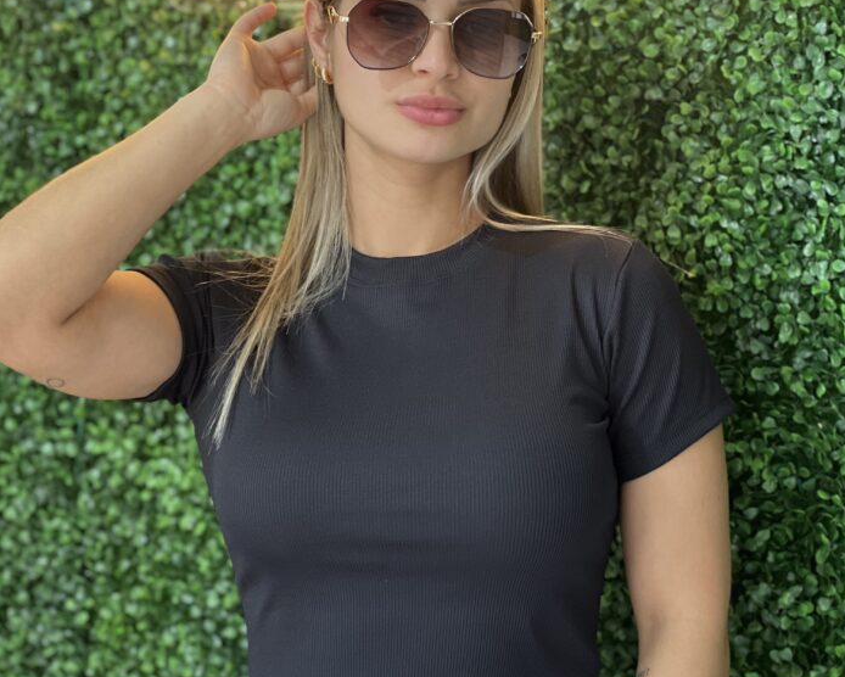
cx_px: 425
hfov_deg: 19.0
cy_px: 360
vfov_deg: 15.3
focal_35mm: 101
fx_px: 2527
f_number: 2.8
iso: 160
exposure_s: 1/60
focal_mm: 9
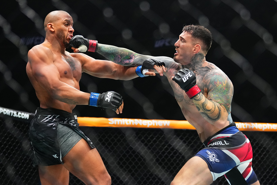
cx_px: 138
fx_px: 539
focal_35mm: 70
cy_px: 92
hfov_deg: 28.8
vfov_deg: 19.5
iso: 3200
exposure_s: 1/1600
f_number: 2.8
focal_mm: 70
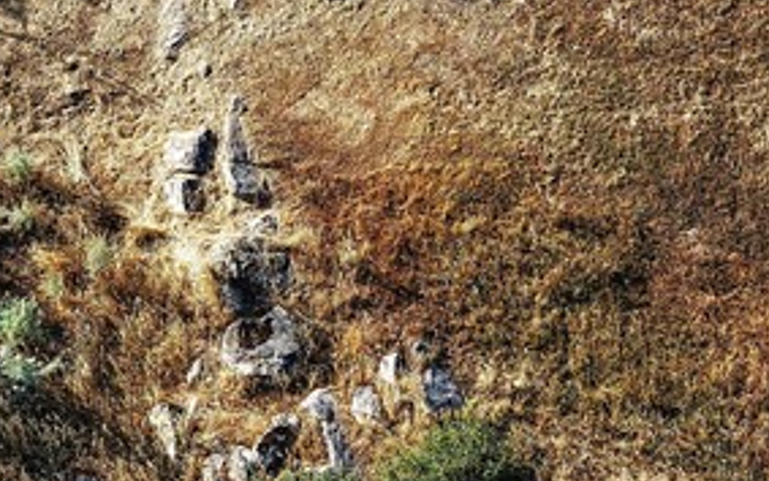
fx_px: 1928
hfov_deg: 22.5
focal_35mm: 92
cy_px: -174
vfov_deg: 13.6
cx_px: 351
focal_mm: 8.67
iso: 110
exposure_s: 1/2000
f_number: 1.8
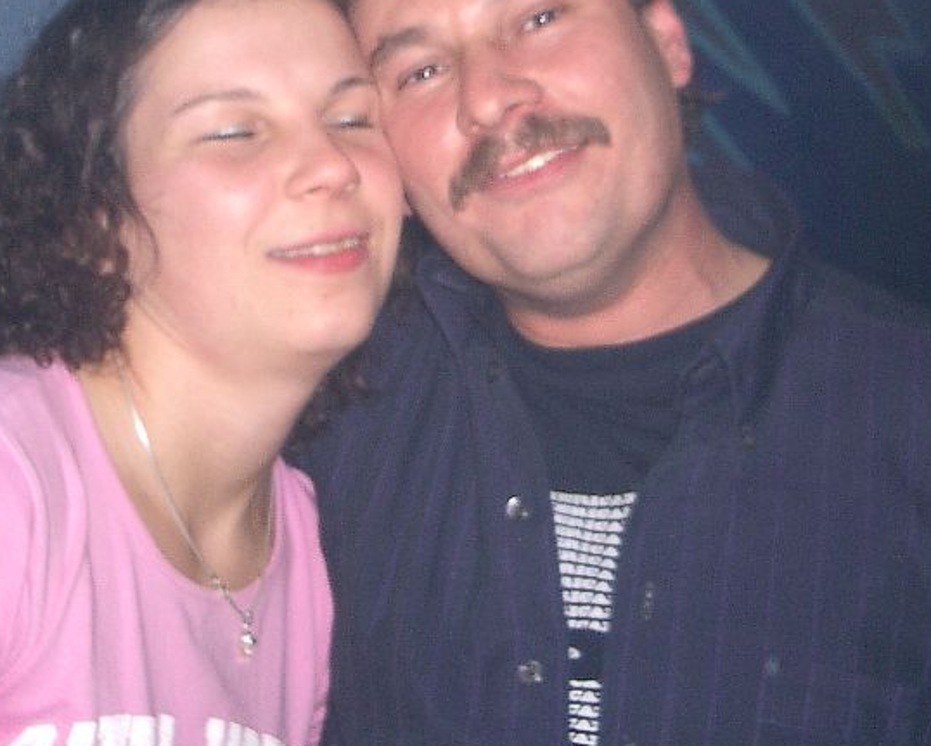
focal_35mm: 65
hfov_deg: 29.1
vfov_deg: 23.4
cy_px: 230
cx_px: 396
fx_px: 1792
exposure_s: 1/40
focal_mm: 5.8
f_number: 2.6
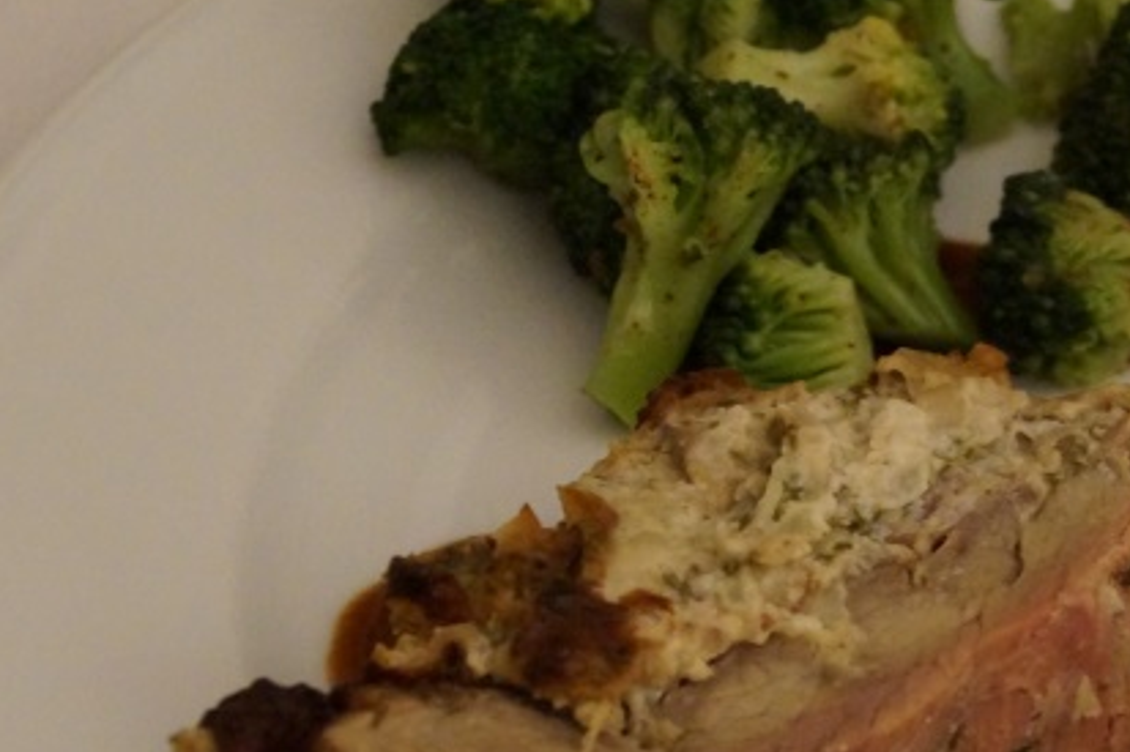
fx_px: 5836
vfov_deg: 7.4
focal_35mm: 186
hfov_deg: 11.0
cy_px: 645
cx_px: 1111
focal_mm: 50
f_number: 5
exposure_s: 1/25
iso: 3200
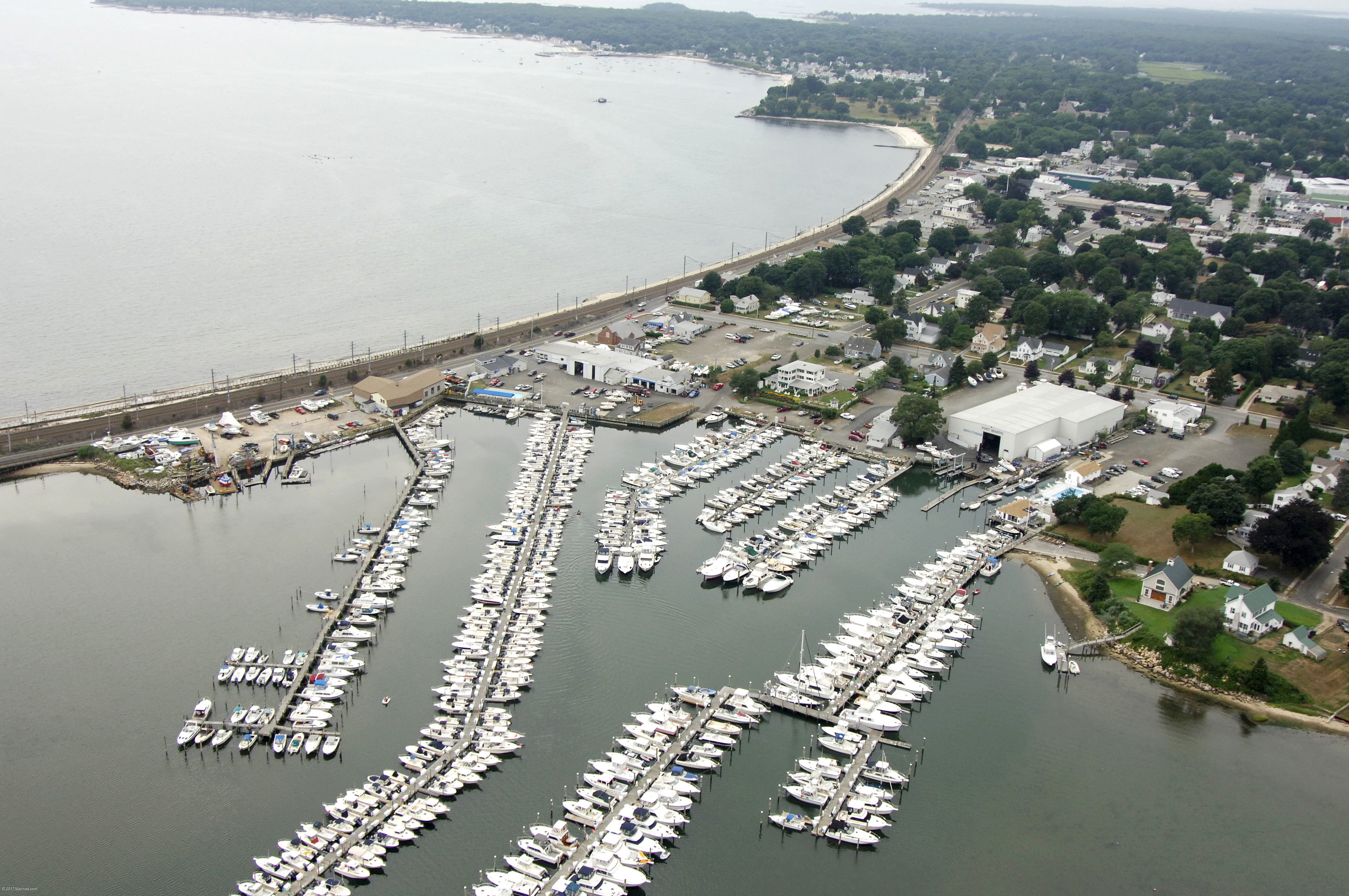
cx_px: 674
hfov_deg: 53.2
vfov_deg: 36.8
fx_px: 1347
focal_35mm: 36
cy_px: 448
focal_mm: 24
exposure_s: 1/1000
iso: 400
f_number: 5.6
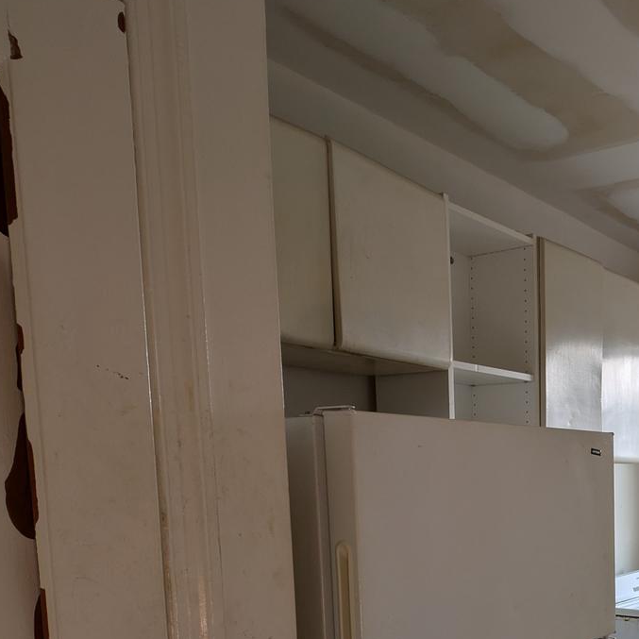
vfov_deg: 47.2
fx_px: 668
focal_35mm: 32
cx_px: 664
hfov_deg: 42.7
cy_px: 546
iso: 45
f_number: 1.95
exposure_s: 1/138
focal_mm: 2.23
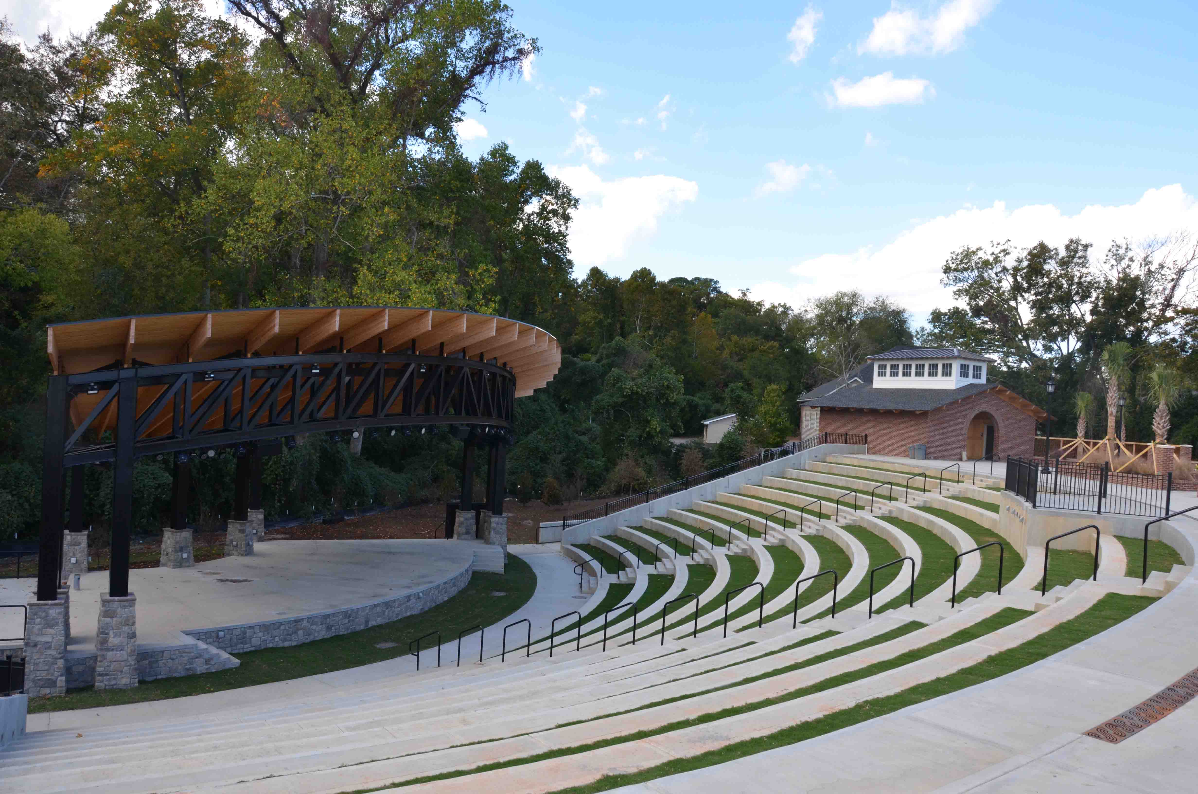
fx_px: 897
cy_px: 397
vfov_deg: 47.7
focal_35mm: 27
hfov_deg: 67.5
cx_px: 599
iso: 400
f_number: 9
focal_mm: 18
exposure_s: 1/250
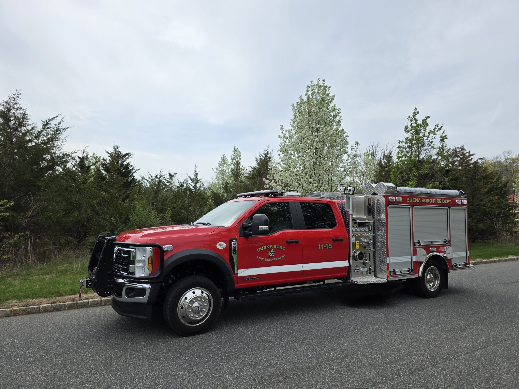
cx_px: 260
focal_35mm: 23
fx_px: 345
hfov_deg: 73.9
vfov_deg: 58.9
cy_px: 194
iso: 80
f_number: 1.7
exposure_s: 1/7333
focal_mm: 6.3
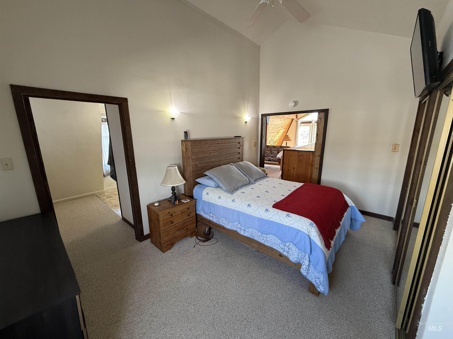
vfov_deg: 85.7
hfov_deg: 102.1
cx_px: 226
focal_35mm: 14
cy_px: 170
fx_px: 183
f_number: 2.2
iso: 200
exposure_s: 1/60
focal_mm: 2.22
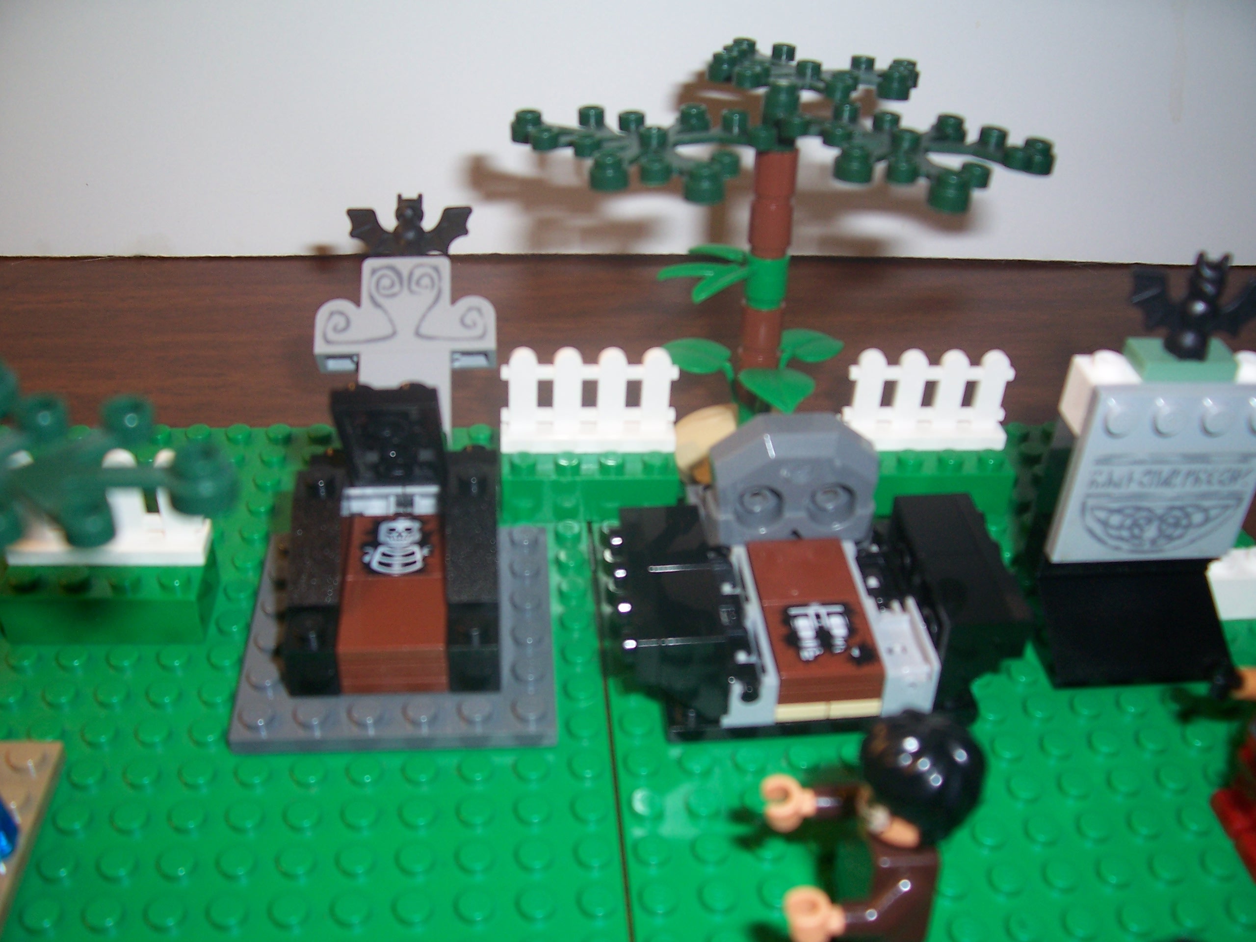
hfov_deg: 54.0
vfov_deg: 41.8
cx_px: 628
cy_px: 471
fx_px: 1234
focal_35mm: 34
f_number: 2.7
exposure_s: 1/60
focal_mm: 5.6
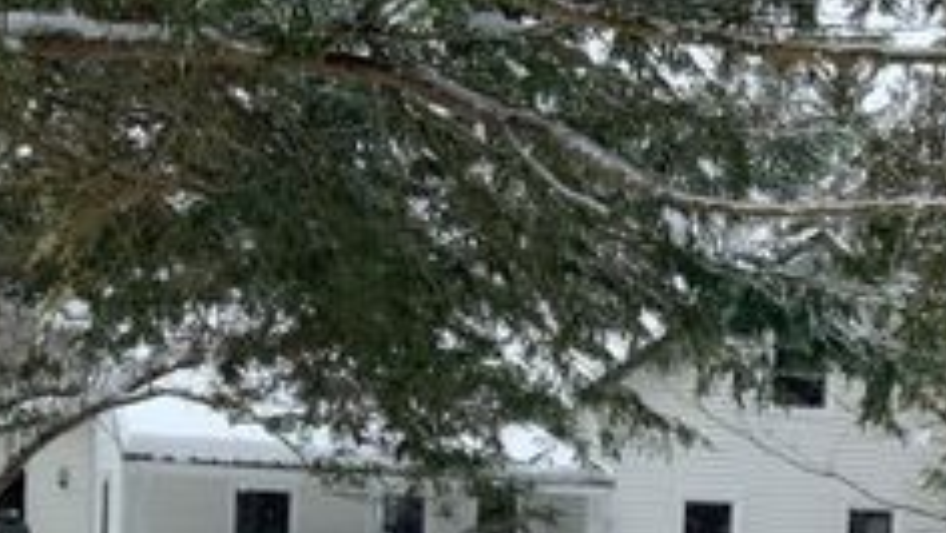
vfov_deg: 17.4
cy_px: 583
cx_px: 597
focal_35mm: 67
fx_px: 1681
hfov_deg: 31.3
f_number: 1.8
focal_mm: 3
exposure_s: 1/478
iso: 16
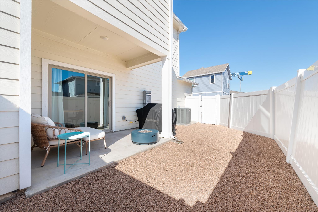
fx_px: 124
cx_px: 159
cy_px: 106
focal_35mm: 14
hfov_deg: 104.2
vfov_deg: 81.2
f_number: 8
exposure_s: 1/125
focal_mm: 14
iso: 400
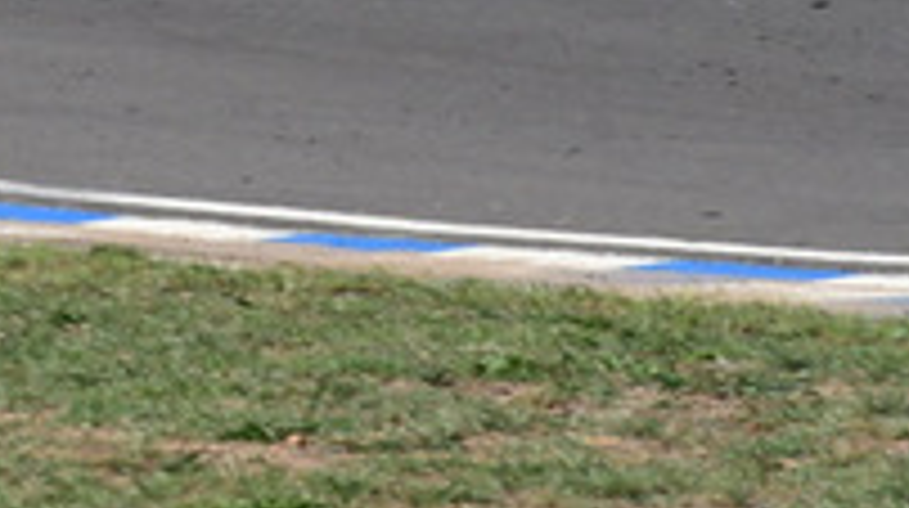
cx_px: -63
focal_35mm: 2806
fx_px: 67544
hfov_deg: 0.8
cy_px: -679
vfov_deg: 0.4
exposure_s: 1/640
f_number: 13
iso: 400
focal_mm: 450
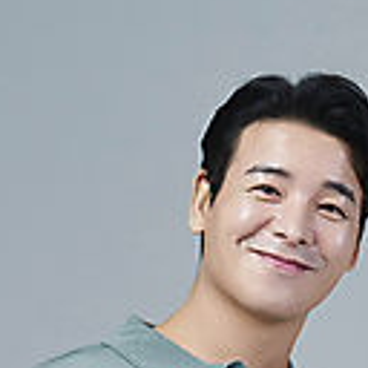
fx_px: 4534
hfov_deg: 4.6
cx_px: 641
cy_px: 529
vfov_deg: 4.6
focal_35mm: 377
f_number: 14
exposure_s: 1/125
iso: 100
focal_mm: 95
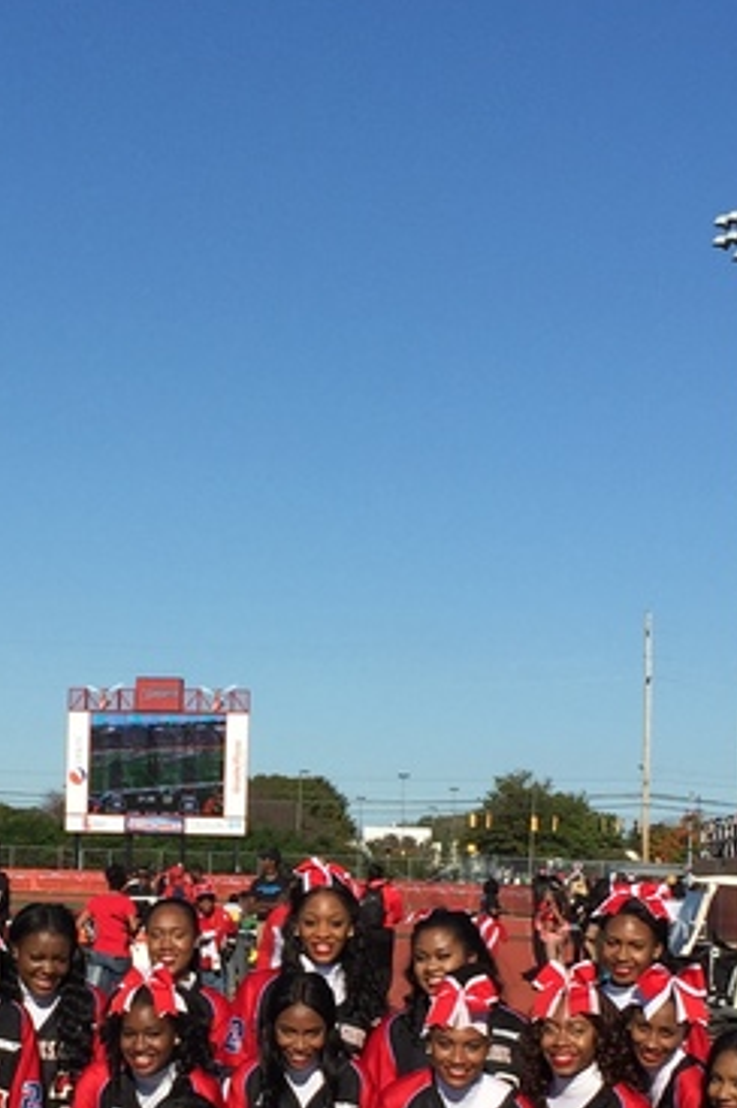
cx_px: 106
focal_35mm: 79
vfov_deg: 25.3
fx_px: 2430
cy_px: 879
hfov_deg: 17.1
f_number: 2.2
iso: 32
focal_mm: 4.15
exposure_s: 1/3049
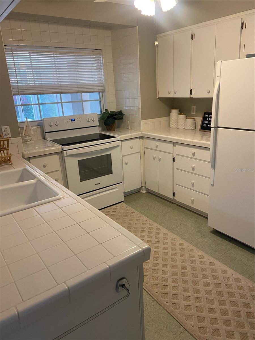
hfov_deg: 53.1
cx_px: 128
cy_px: 170
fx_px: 255
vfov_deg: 67.3
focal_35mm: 26
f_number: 1.8
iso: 160
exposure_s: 1/60
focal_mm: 4.25
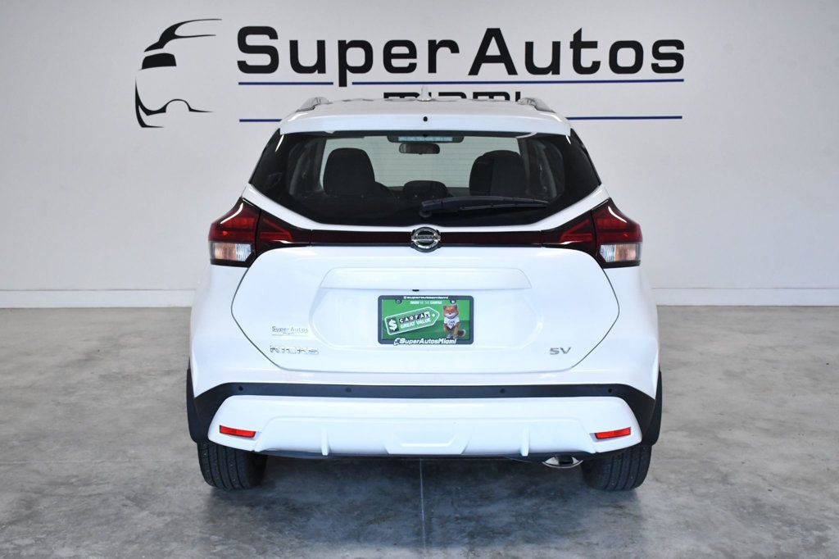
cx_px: 420
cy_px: 280
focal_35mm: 40
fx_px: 932
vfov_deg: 33.4
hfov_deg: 48.5
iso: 2500
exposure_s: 1/400
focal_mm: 27
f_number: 10
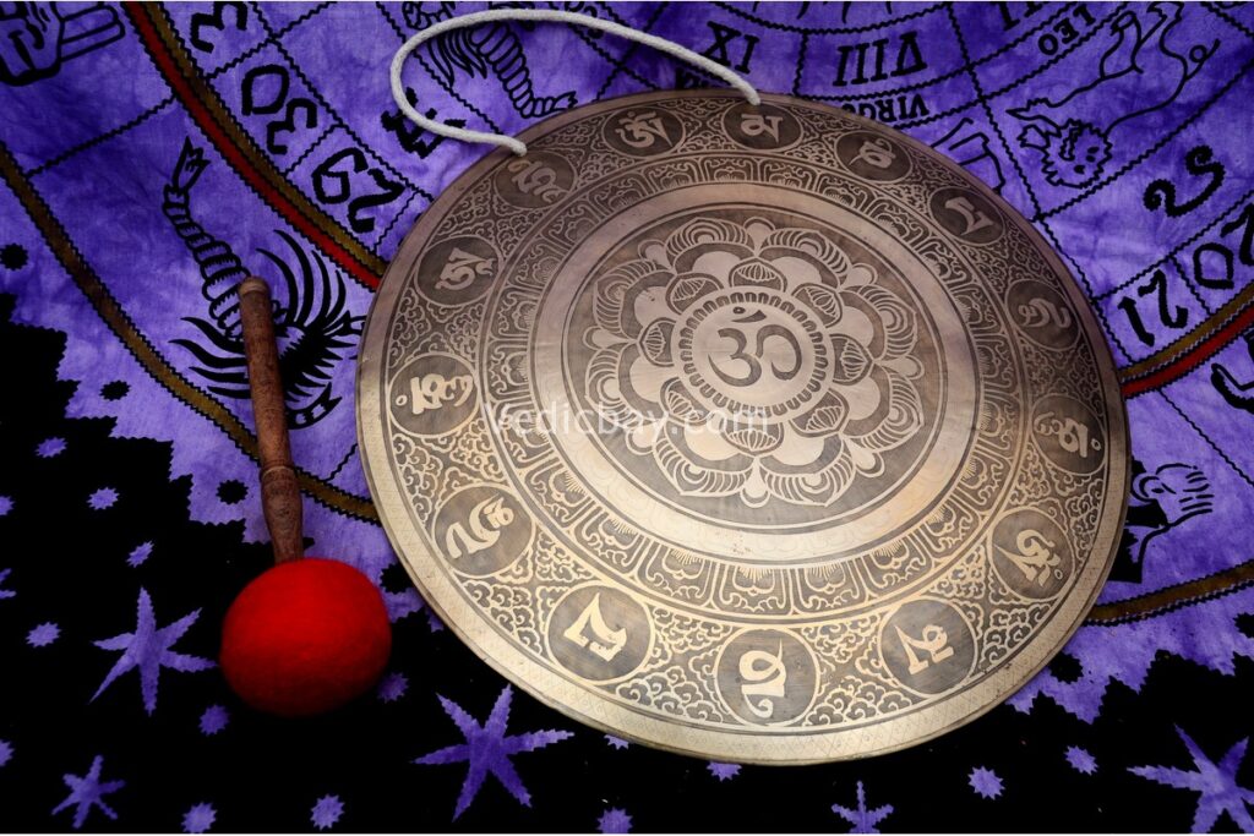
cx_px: 627
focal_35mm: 33
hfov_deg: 57.2
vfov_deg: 40.0
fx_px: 1150
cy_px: 418
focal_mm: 22
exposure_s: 1/100
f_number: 8
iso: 200
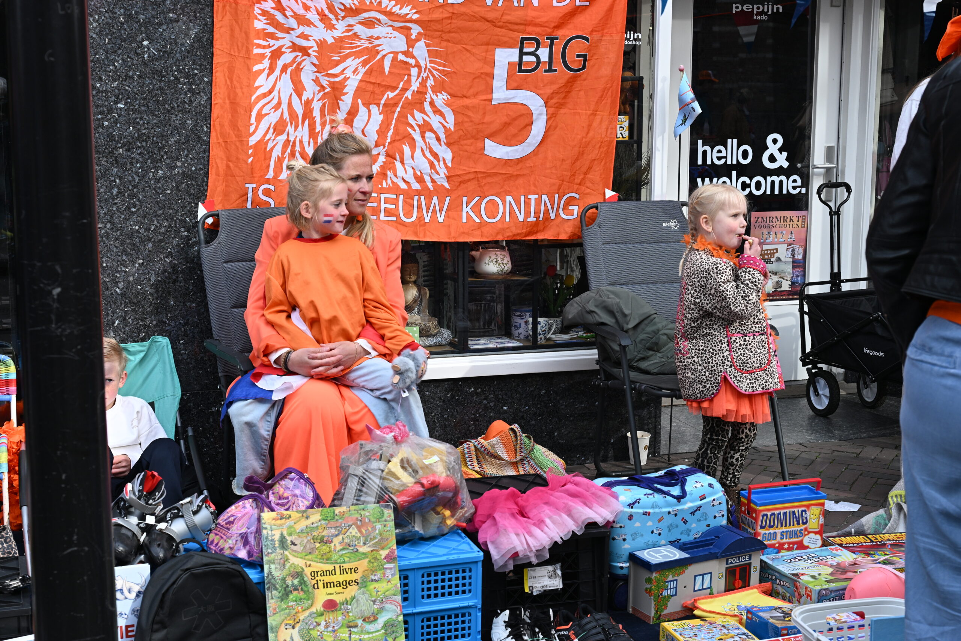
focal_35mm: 48
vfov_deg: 28.1
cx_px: 480
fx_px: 1281
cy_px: 320
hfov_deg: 41.1
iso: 400
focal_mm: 48
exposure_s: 1/250
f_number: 7.1
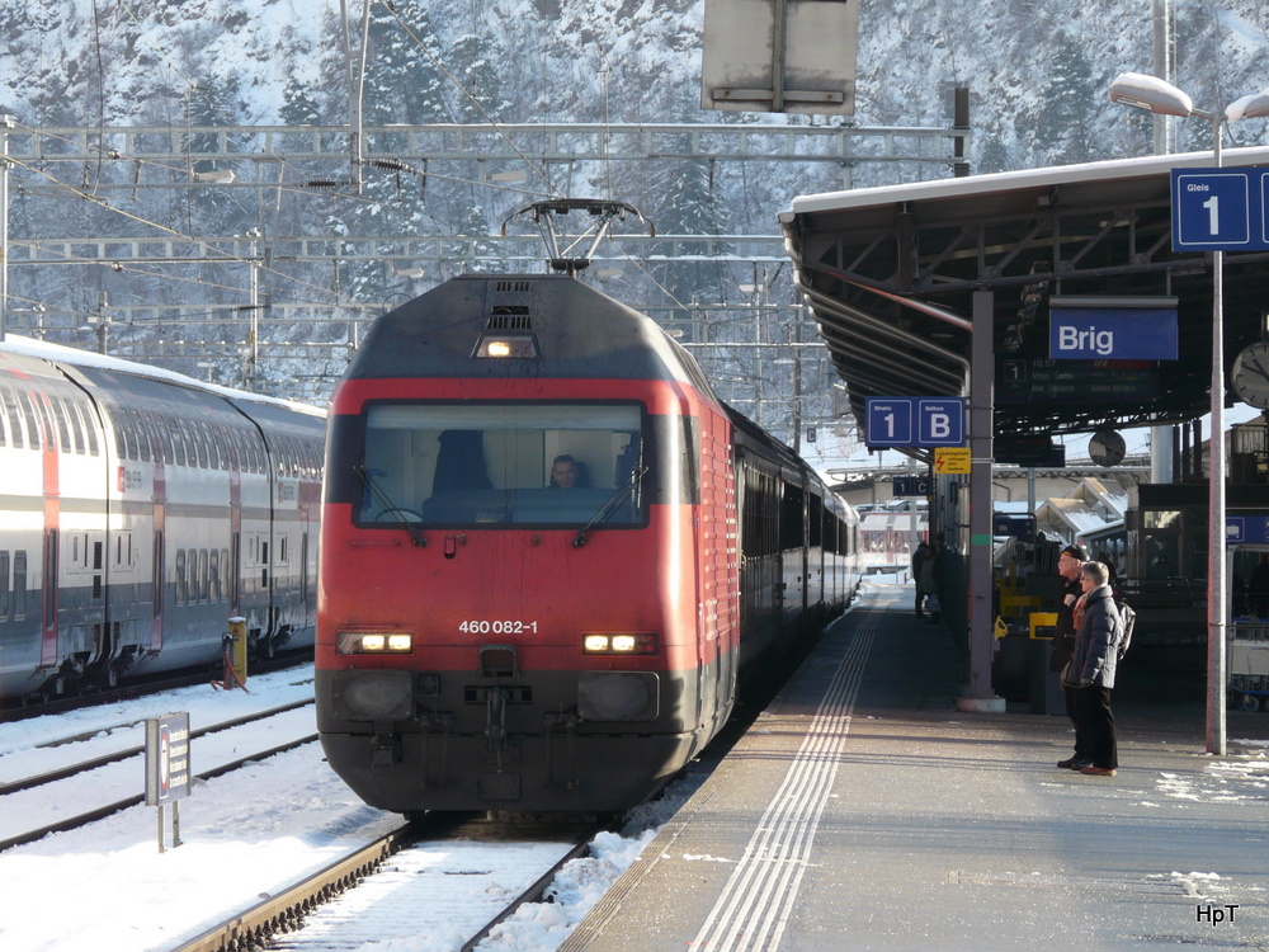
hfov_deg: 9.4
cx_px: 634
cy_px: 476
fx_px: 7698
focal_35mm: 210
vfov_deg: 7.1
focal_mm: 34.5
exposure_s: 1/200
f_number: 4
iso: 100
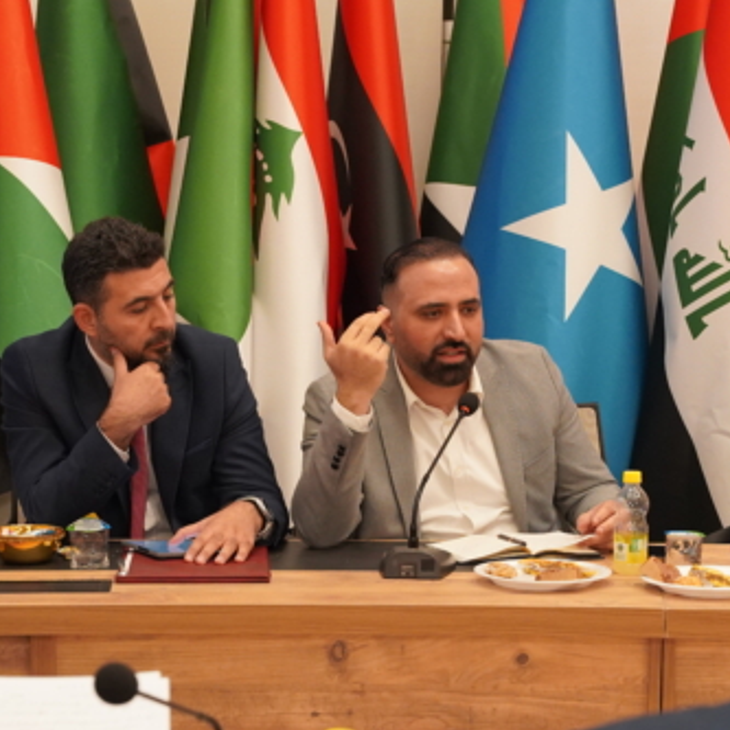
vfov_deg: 18.2
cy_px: 549
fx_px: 2267
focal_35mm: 95
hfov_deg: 18.3
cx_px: 333
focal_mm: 46.5
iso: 3200
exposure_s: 1/160
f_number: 4
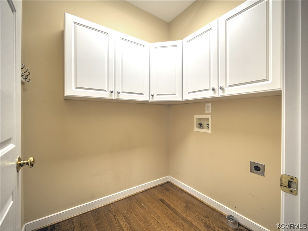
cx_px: 154
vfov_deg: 85.7
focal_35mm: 14
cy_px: 116
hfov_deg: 102.1
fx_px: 125
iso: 400
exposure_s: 1/10
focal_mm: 7
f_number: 4
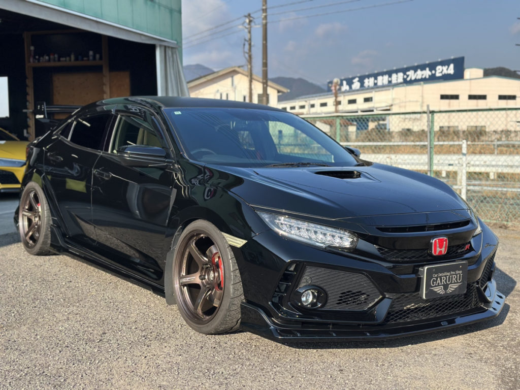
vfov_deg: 30.3
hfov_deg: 39.7
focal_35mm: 48
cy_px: 195
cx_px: 260
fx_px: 721
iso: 80
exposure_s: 1/2469
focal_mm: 6.86
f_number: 1.78
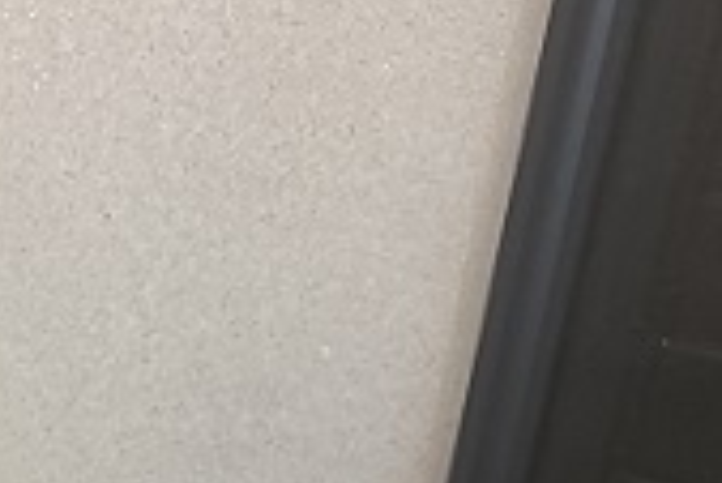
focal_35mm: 76
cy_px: 887
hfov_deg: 25.3
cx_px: -6
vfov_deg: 15.3
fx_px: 1525
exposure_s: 1/60
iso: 640
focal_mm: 6.76
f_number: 1.78
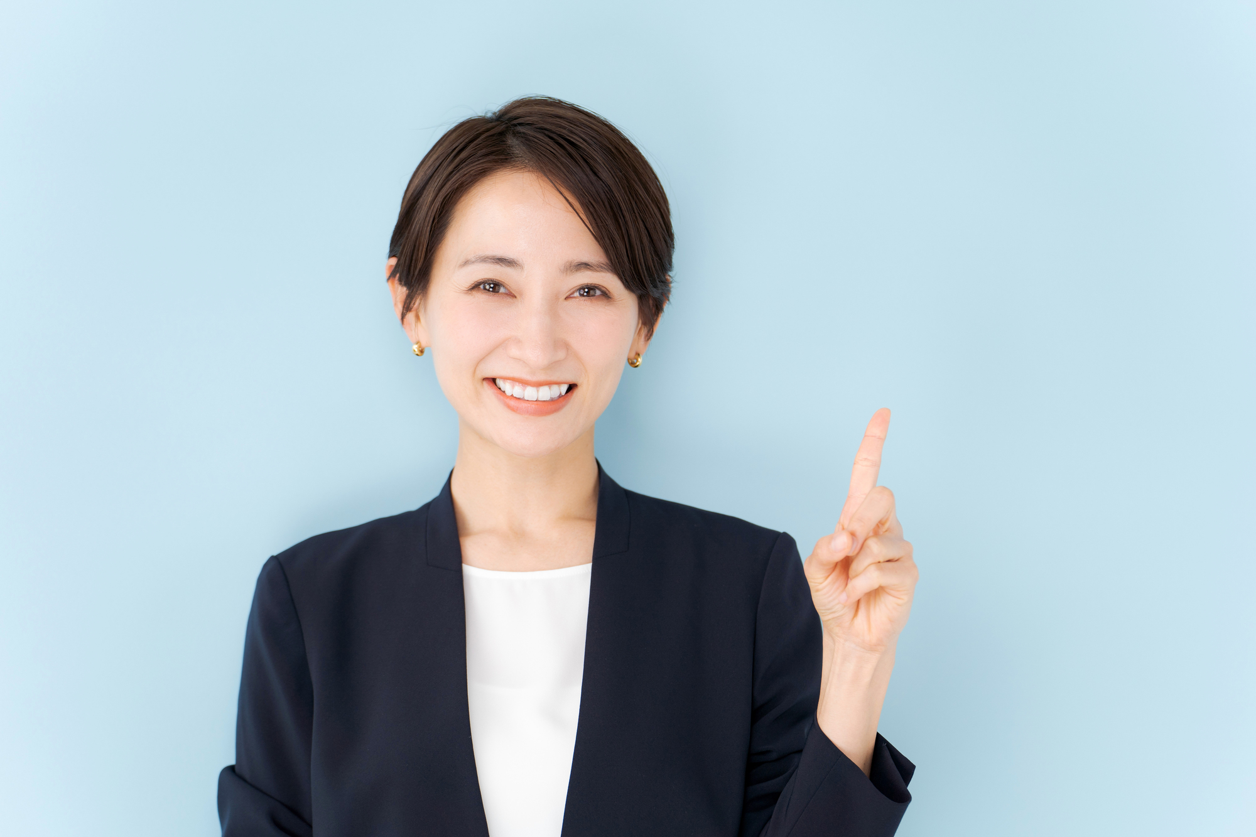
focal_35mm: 126
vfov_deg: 10.9
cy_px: 418
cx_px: 628
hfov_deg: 16.3
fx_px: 4395
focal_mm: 126
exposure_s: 1/200
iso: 125
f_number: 3.2
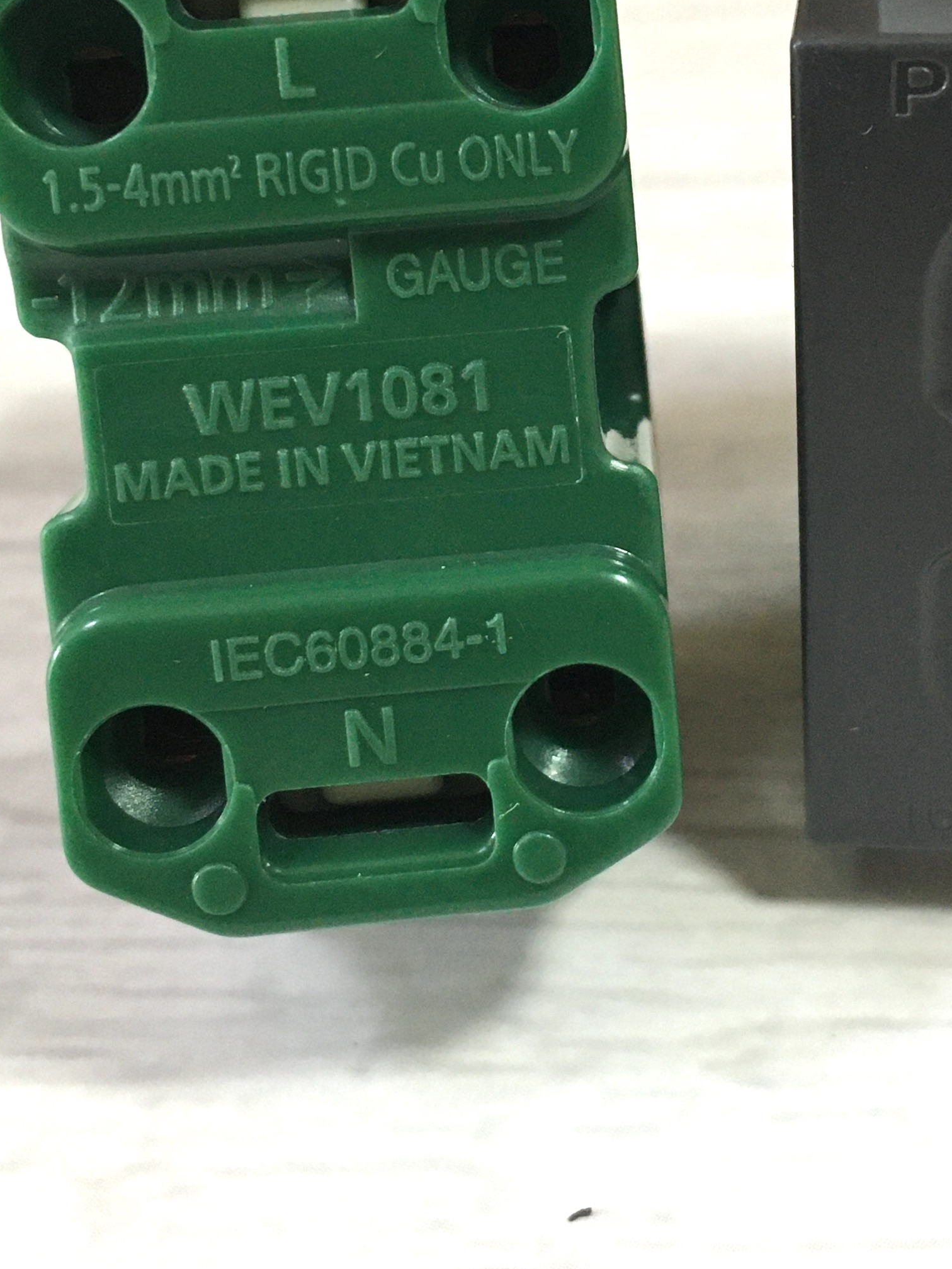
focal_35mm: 58
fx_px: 2127
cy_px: 386
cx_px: 686
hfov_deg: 25.0
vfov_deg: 32.8
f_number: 2.2
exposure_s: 1/33
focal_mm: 4.15
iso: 160
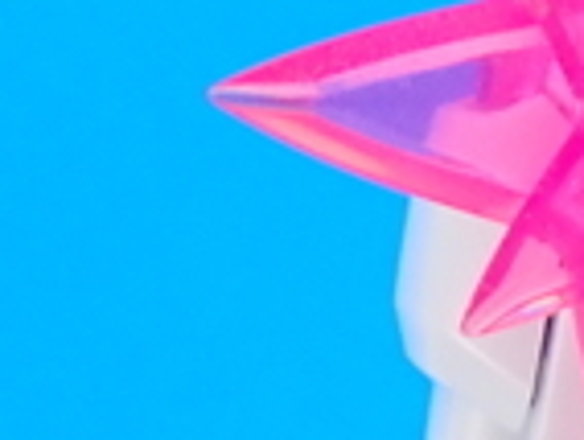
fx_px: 9971
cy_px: 436
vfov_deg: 2.5
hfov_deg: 3.3
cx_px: 1842
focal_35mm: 590
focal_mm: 14.62
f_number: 16
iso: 100
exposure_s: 1.3
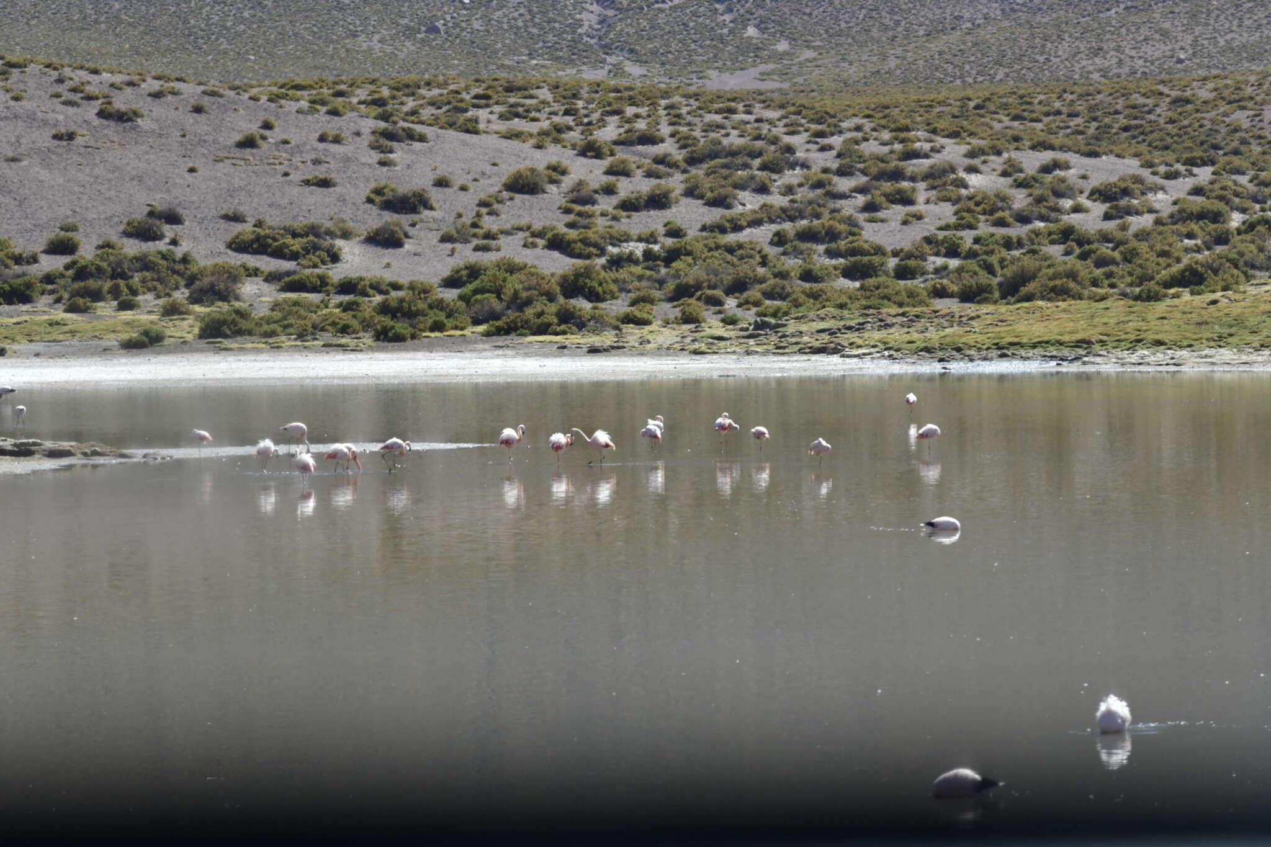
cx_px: 636
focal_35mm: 200
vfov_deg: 6.9
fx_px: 7060
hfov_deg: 10.3
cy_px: 424
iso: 640
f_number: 7.1
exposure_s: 1/1250
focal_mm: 200
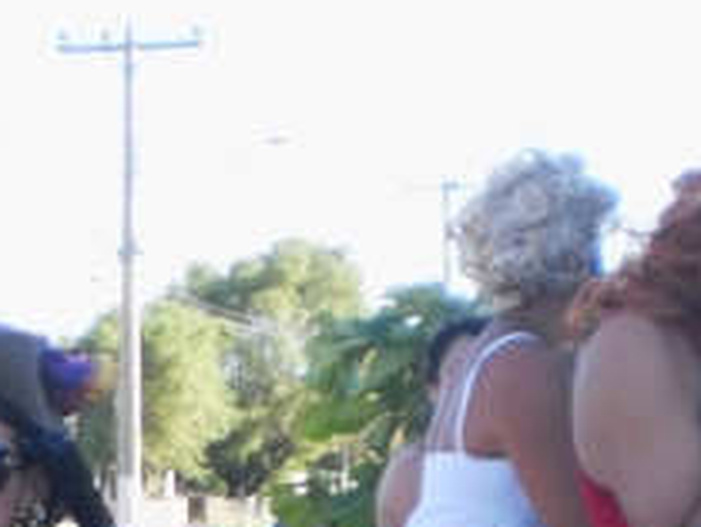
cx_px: -17
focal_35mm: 138
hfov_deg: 14.1
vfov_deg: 10.4
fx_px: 2796
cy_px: 779
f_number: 3.1
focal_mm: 6.3
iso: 100
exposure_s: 1/250
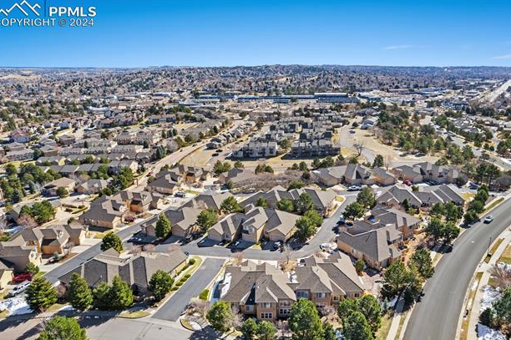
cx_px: 259
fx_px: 326
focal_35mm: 23
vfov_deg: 55.0
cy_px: 175
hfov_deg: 76.1
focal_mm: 8.38
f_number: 2.8
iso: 100
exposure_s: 1/1000
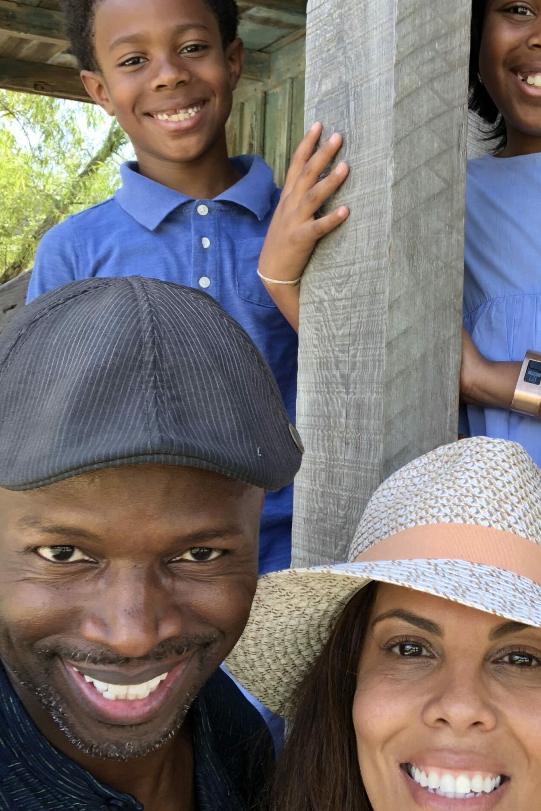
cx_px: 359
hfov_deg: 29.7
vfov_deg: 43.6
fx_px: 1014
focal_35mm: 45
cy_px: 385
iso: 50
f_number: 2.2
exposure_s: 1/120
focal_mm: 2.87
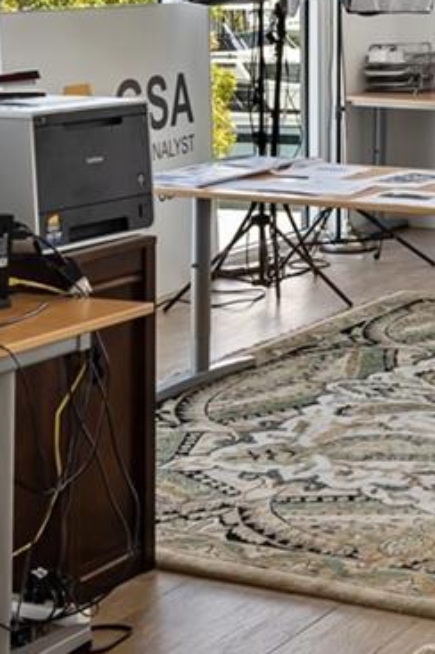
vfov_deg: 20.5
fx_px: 1725
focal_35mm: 95
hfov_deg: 13.9
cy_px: -62
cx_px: 522
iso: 250
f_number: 8
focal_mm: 17
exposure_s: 1/40
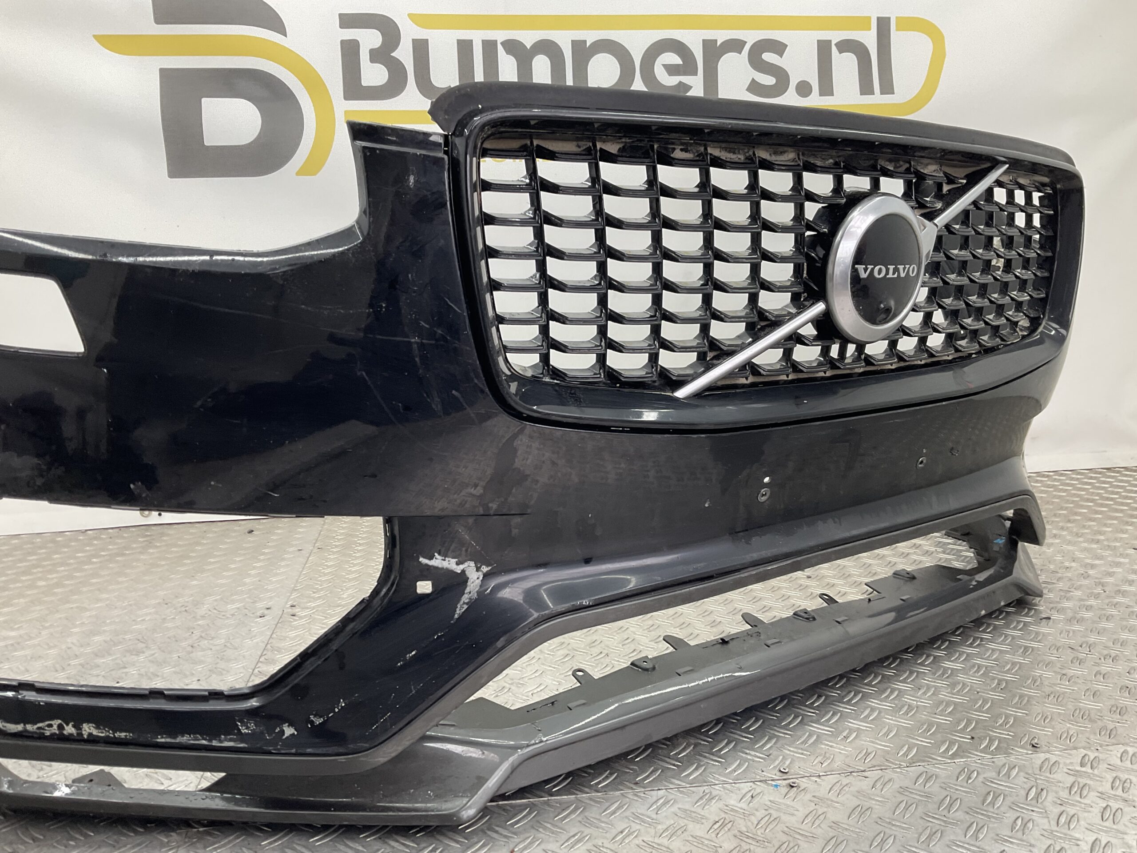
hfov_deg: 61.7
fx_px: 953
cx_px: 568
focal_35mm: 29
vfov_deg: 48.2
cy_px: 426
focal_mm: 3
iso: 50
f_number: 1.8
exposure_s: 1/120
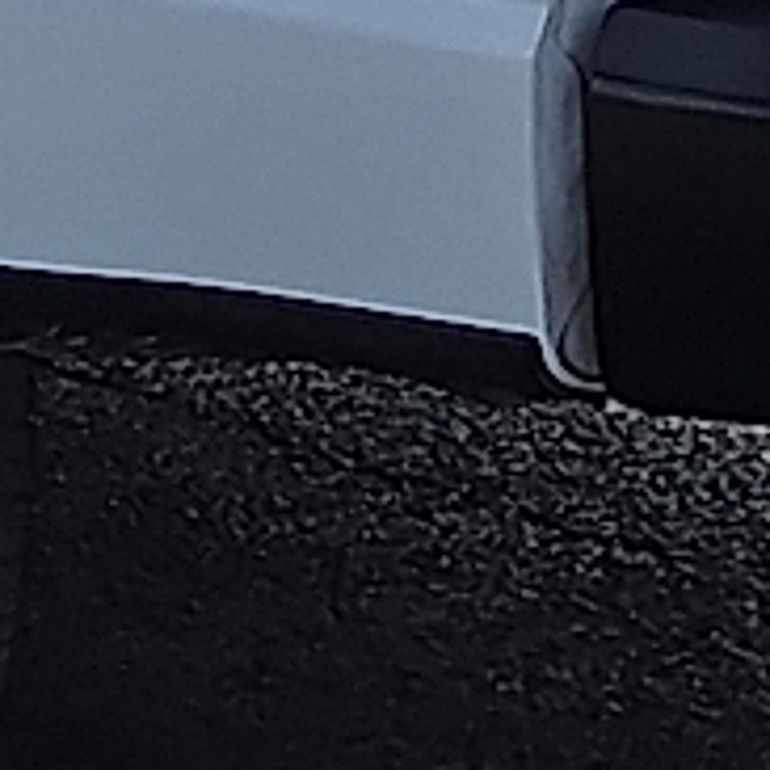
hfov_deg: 5.8
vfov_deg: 5.6
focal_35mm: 302
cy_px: -1010
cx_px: -135
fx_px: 7600
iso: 25
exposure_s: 1/3333
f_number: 1.8
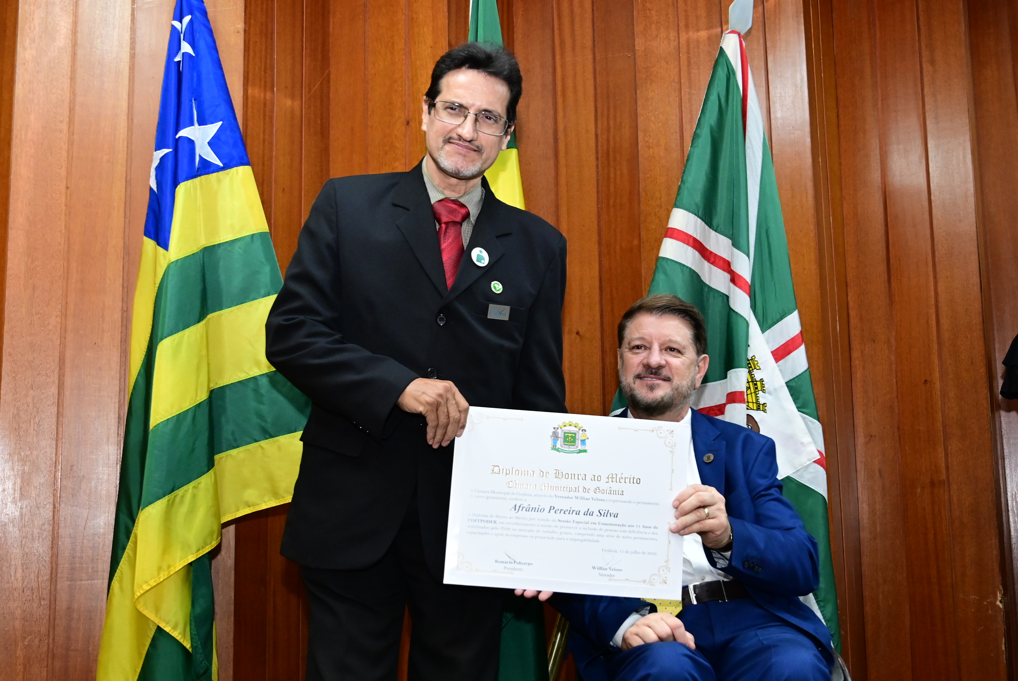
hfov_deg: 45.4
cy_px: 340
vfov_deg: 31.2
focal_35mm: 43
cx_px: 509
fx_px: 1217
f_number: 4
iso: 3200
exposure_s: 1/125
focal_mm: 29
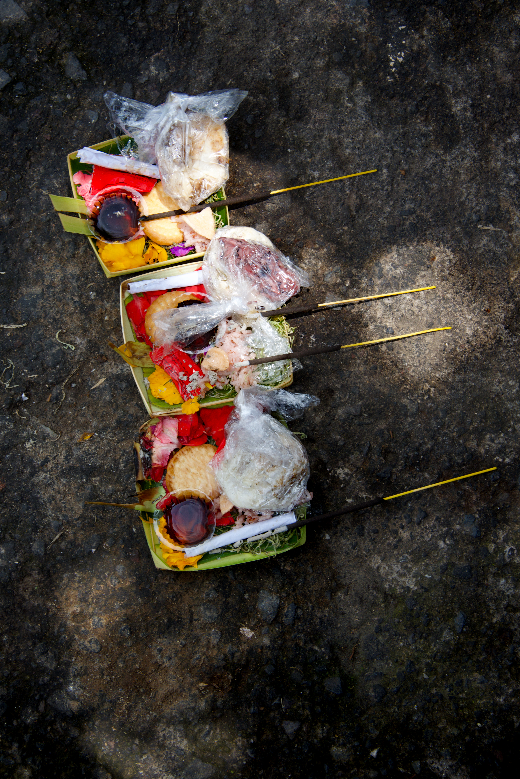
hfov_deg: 14.0
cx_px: 260
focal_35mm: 98
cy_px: 390
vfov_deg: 20.8
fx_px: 2121
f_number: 16
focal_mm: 98
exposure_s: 1/160
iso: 400
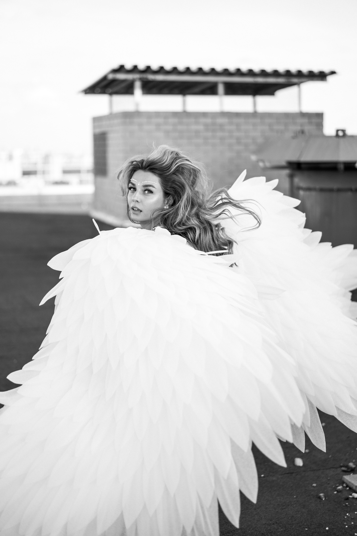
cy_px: 268
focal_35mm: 55
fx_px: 818
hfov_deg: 24.6
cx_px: 178
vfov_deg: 36.2
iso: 100
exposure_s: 1/1000
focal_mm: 55
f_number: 1.8
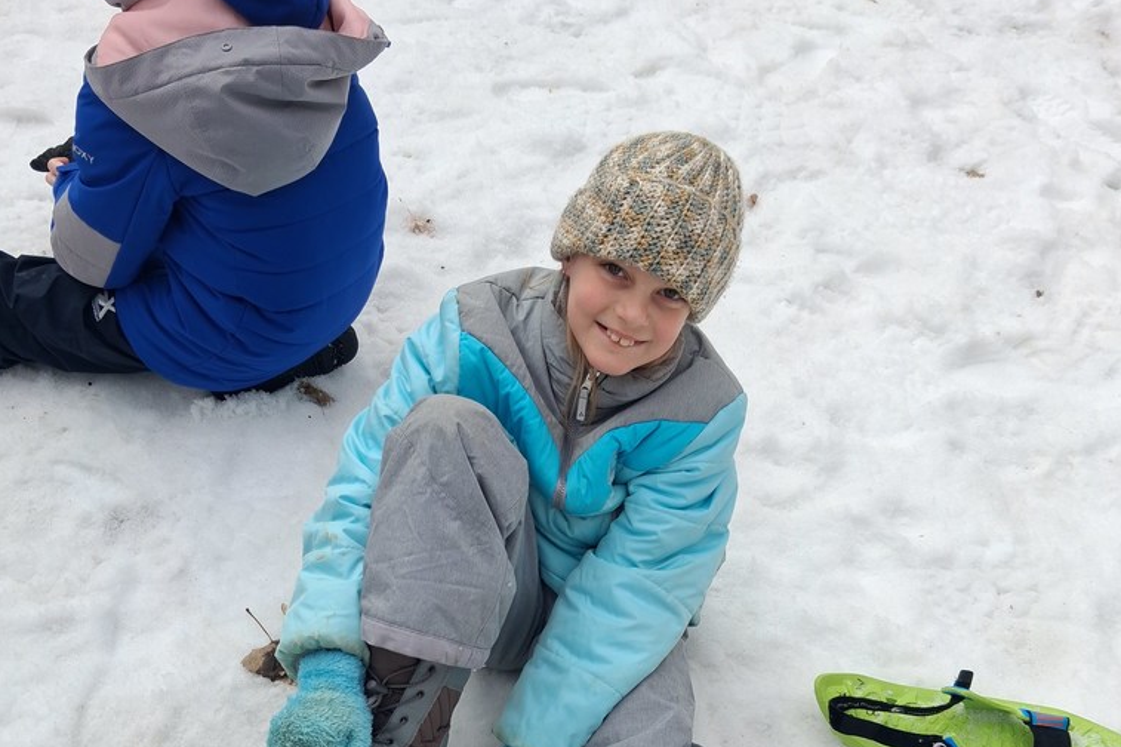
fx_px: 1183
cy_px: 593
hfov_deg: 50.7
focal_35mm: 38
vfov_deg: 34.0
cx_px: 566
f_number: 1.8
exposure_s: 1/323
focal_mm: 4
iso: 25
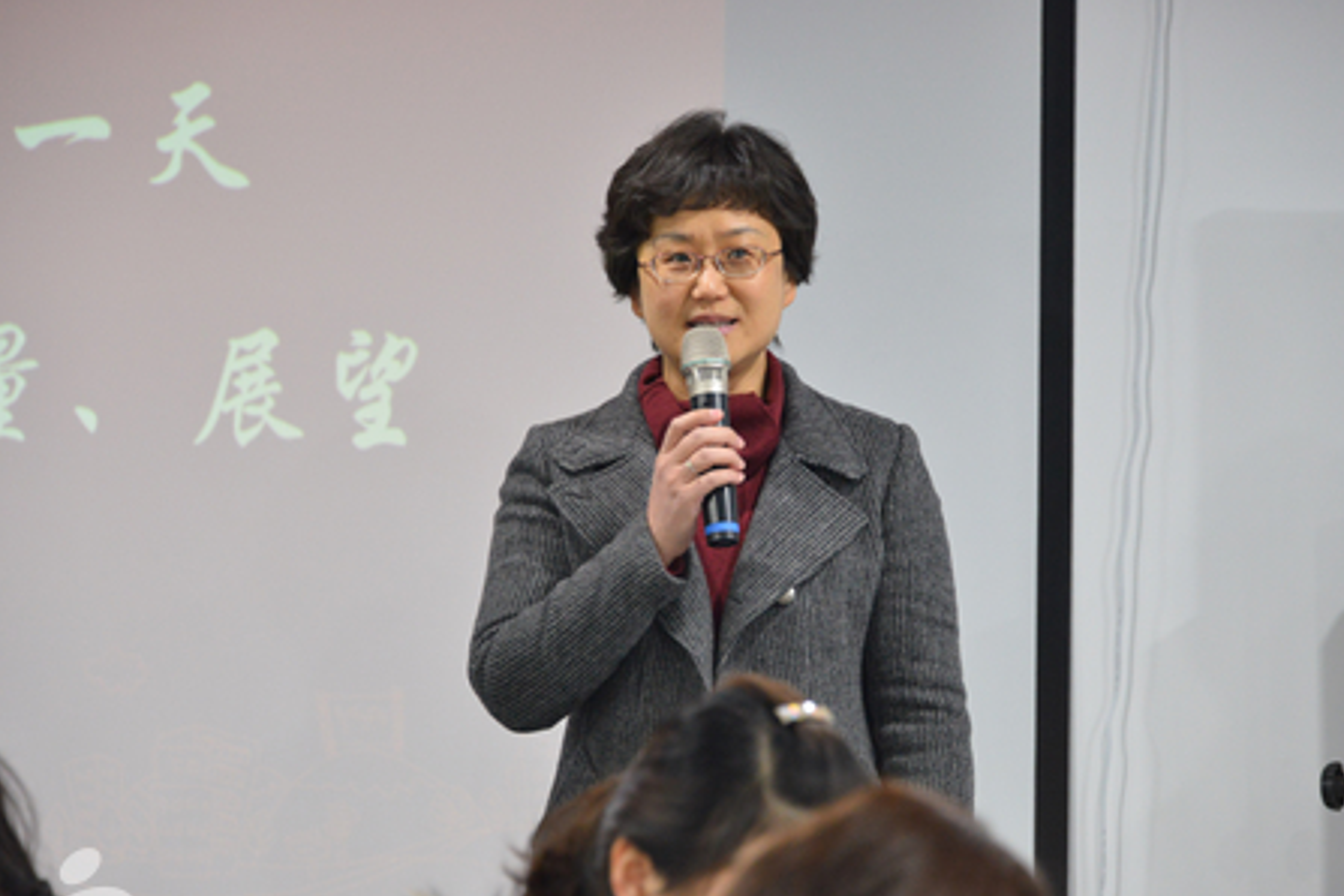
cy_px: 480
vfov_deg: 7.7
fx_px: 6682
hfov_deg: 11.5
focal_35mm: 179
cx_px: 710
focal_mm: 160
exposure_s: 1/40
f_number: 5.6
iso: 3200
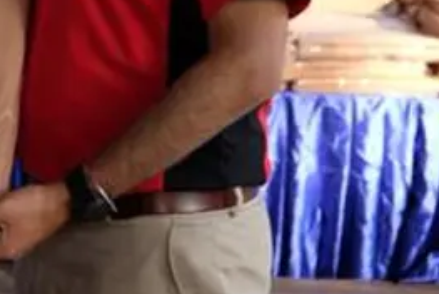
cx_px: -152
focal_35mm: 157
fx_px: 1917
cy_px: -135
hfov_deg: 12.6
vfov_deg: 8.6
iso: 200
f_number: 3.2
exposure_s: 1/125
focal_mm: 35
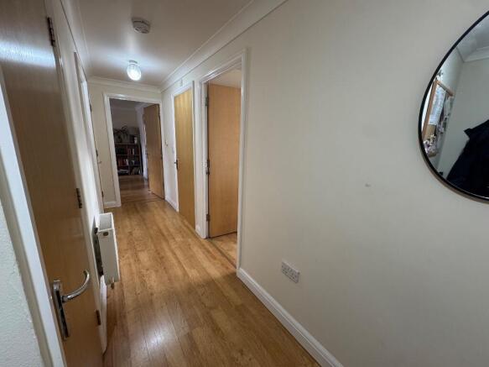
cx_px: 244
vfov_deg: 85.7
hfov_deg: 102.1
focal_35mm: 14
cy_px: 184
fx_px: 198
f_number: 2.2
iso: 250
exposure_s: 1/50
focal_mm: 2.22
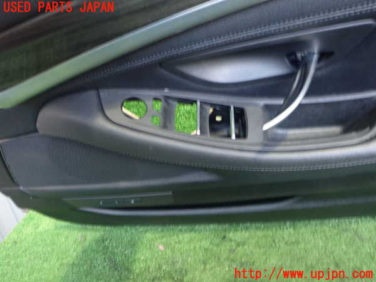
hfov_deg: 60.0
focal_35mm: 30
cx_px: 188
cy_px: 141
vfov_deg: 46.8
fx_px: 326
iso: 800
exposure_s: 1/20
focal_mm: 5.4
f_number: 2.3
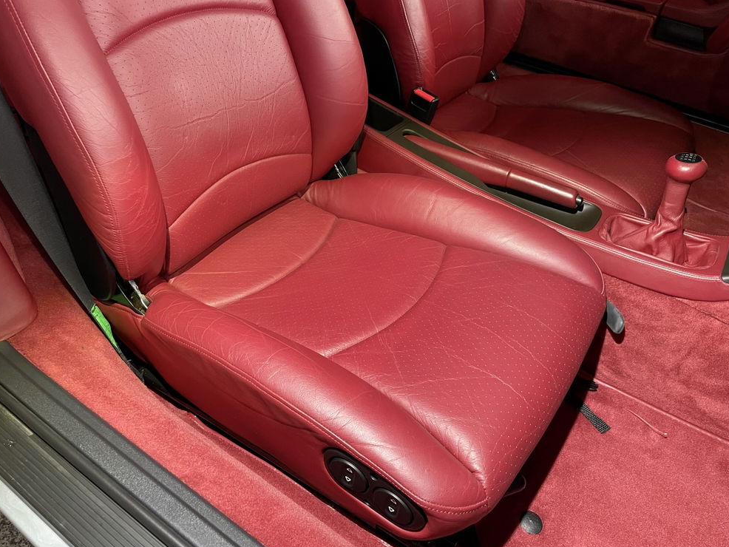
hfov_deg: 65.3
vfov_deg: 51.4
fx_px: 569
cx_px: 370
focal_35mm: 27
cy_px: 283
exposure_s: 1/50
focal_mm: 4.2
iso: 400
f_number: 1.6
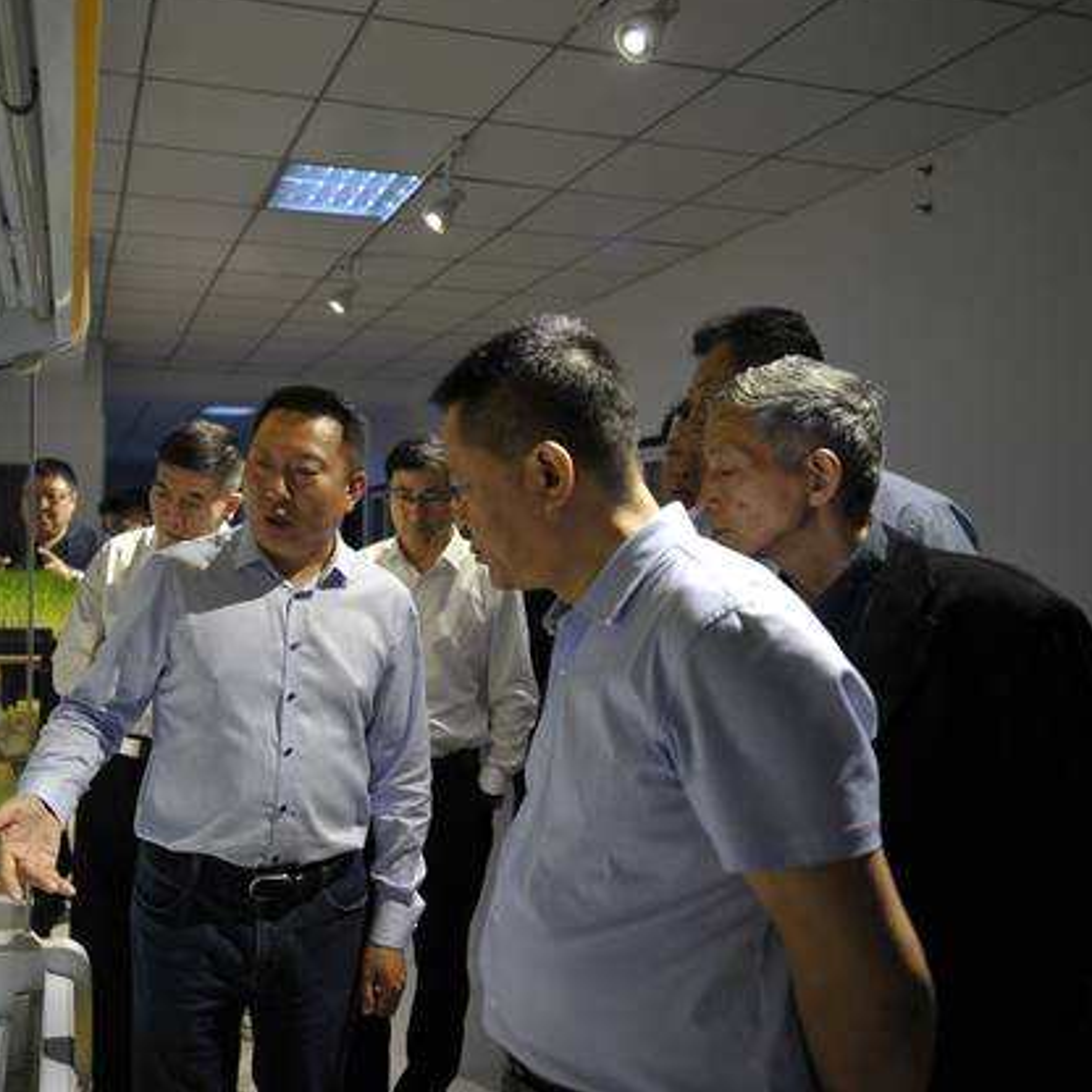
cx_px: 365
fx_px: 1071
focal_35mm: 30
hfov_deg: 53.0
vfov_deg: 54.0
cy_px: 539
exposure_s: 1/200
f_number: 2.8
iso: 640
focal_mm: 23
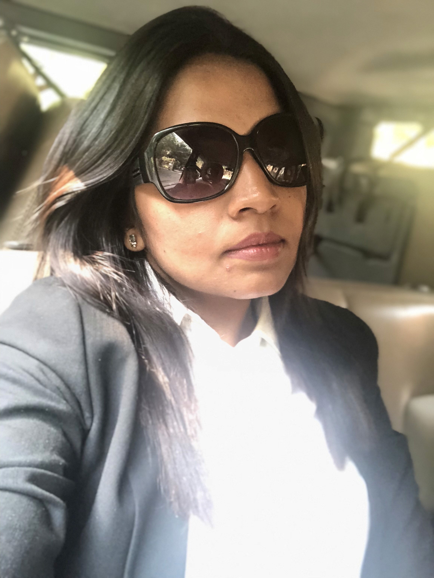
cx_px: 217
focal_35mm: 32
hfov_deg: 44.2
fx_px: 534
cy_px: 289
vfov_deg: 56.8
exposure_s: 1/30
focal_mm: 2.87
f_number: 2.2
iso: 160
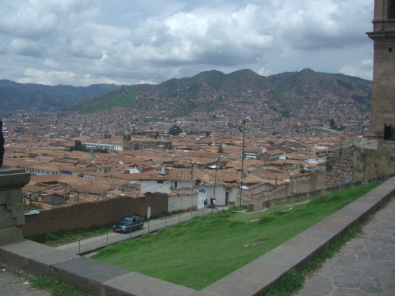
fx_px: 434
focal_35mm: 38
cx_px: 198
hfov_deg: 49.0
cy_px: 148
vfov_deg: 37.7
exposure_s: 1/500
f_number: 5.6
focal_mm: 7.9
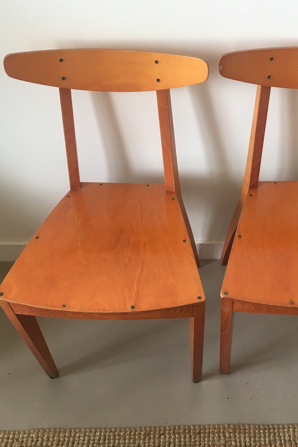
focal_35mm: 41
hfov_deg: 32.3
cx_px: 207
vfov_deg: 47.4
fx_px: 509
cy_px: 224
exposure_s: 1/33
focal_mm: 4.15
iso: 50
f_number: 2.2
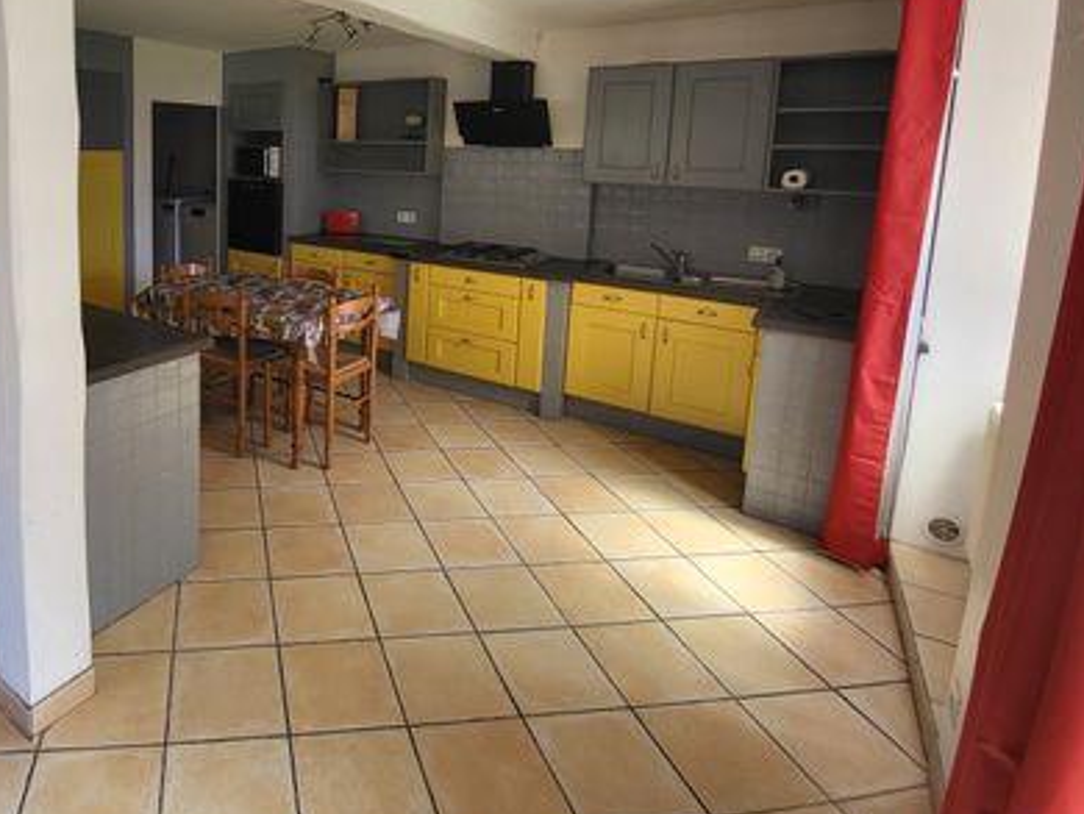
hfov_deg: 77.2
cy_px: 231
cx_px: 306
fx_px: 627
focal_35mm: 20
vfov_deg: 63.2
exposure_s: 1/50
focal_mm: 1.74
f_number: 2.2
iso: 40
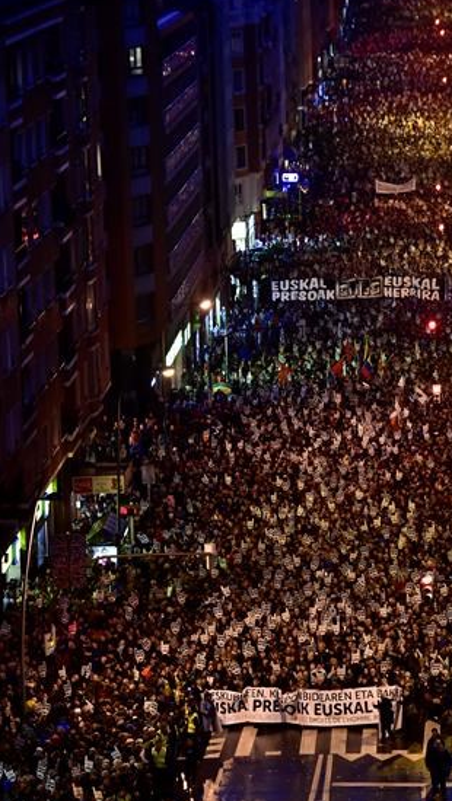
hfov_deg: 7.3
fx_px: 3553
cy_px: 339
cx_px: 314
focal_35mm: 167
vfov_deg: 12.9
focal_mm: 135
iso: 3200
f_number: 2.8
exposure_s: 1/125
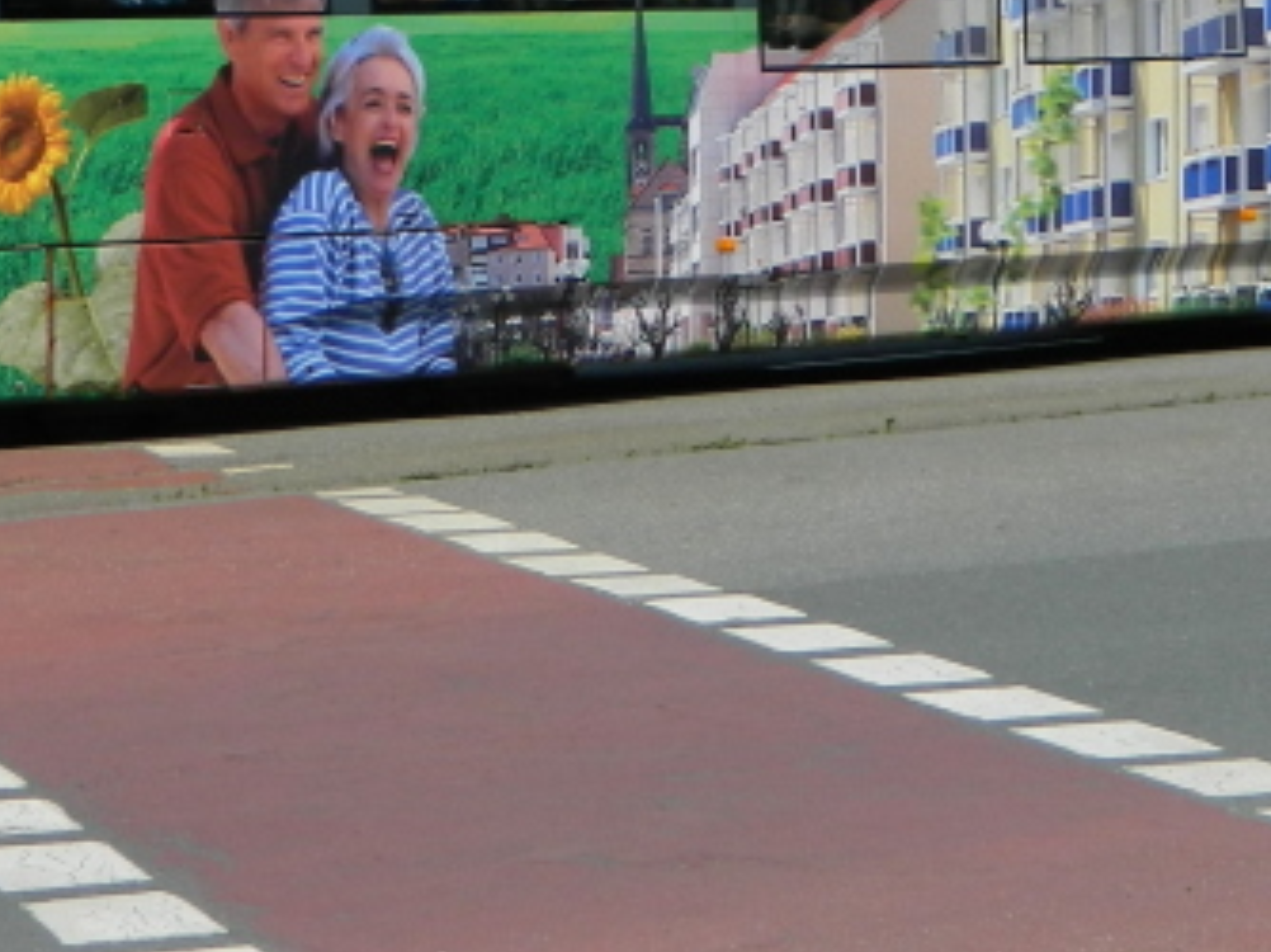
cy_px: -267
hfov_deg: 11.3
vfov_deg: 8.4
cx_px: 578
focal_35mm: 175
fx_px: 6421
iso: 80
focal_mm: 10.2
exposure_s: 1/1000
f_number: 3.8
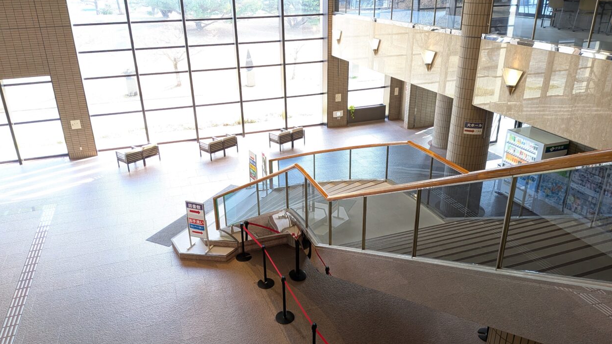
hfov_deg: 69.9
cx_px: 313
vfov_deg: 42.9
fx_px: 438
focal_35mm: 27
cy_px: 175
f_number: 1.7
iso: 199
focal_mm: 4.53
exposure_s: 1/100
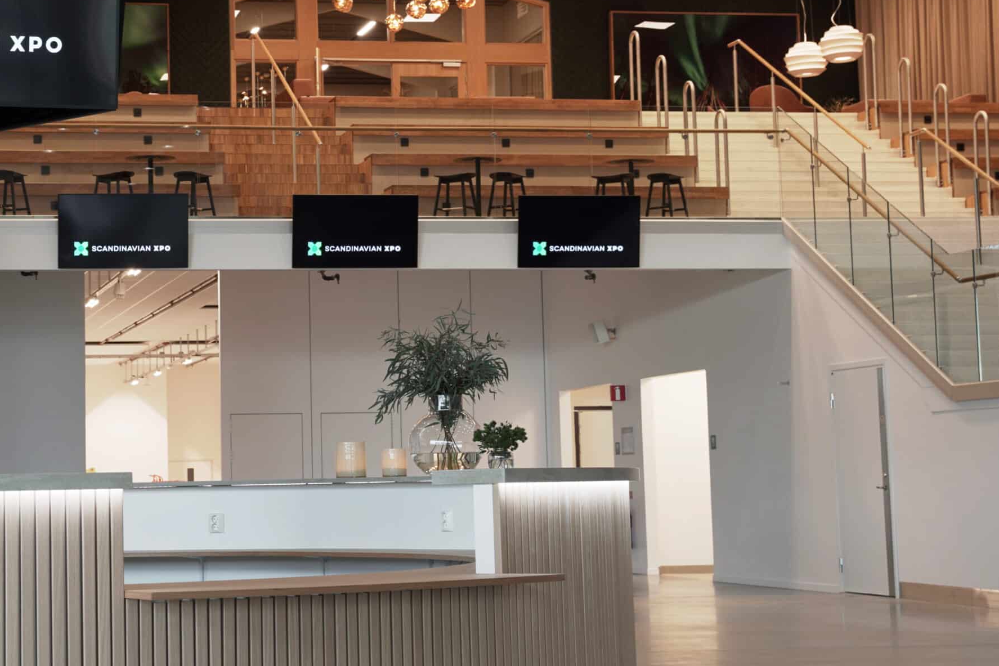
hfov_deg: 23.5
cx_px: 295
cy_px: 235
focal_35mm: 86
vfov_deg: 15.9
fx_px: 2386
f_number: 7.1
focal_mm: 53
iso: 250
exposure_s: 1/8
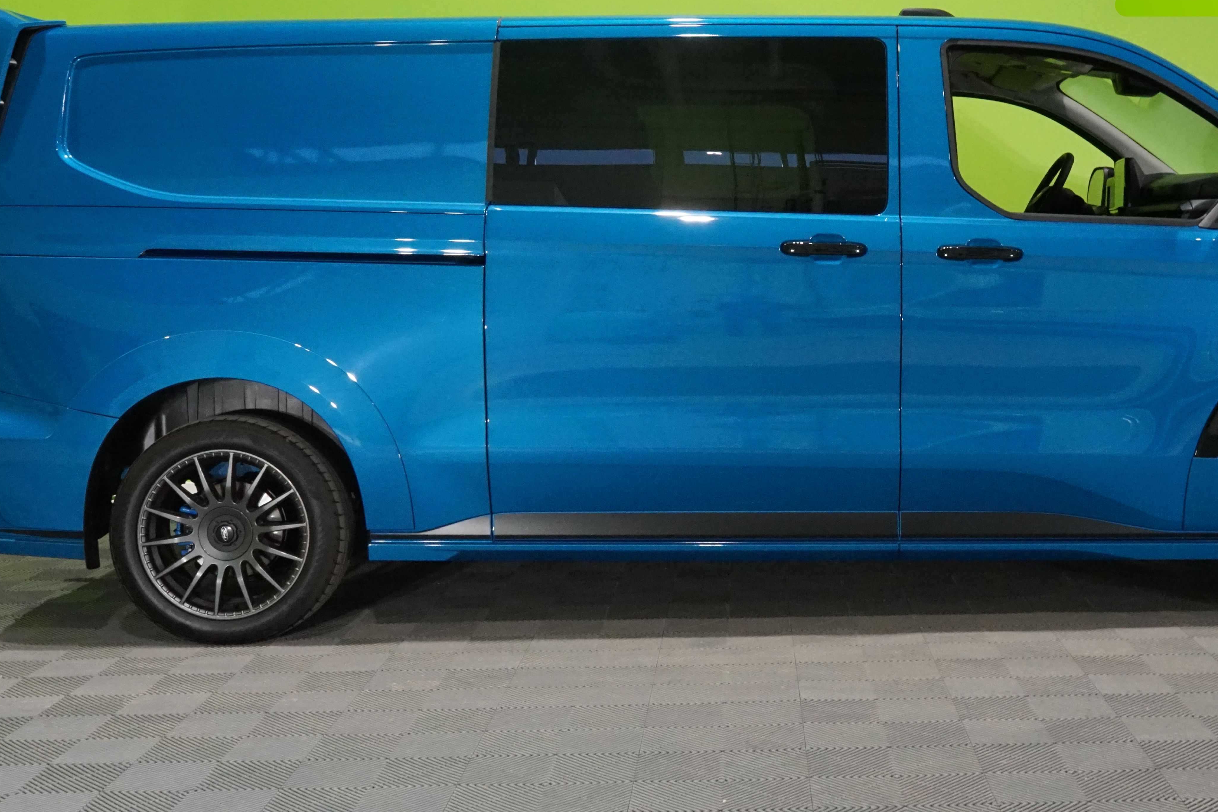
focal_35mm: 48
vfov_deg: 28.0
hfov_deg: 40.7
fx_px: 1624
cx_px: 783
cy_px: 317
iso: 6400
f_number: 20
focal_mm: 33
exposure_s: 1/25
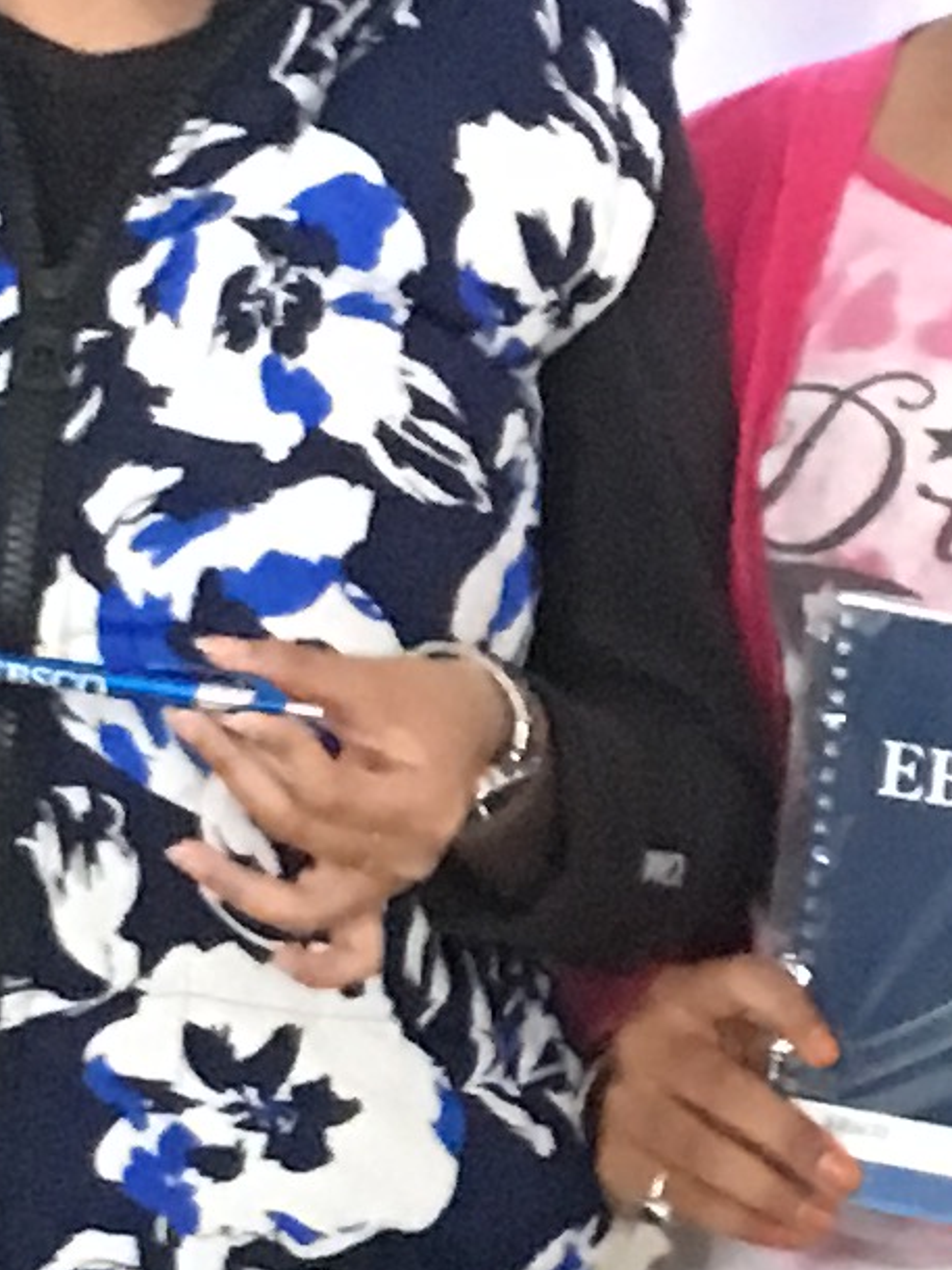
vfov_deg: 10.3
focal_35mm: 192
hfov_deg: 7.5
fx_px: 7038
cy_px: 755
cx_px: 1598
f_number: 2.2
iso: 320
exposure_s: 1/17
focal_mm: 4.15
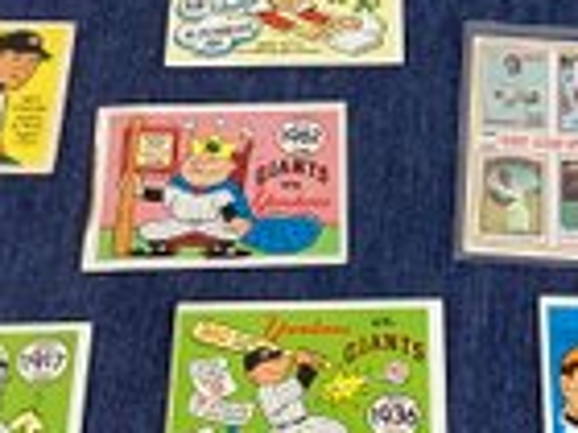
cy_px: 80
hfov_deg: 25.4
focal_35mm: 76
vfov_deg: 19.2
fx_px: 1269
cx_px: 411
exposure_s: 1/60
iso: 80
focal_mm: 3.3
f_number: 2.4
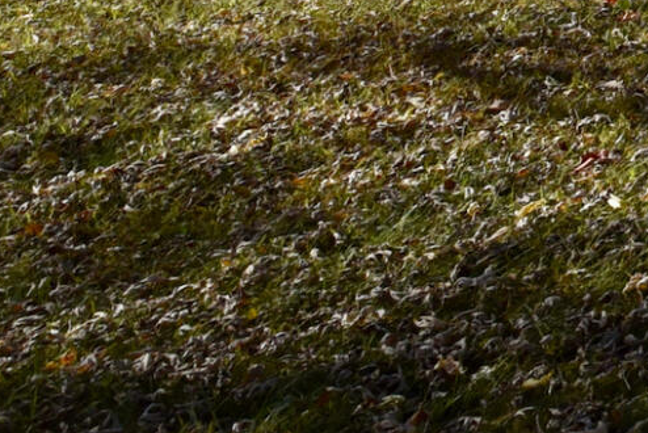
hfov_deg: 12.6
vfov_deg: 13.1
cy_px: -519
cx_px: 1804
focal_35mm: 85
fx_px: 1531
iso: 800
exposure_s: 1/640
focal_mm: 14
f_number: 13
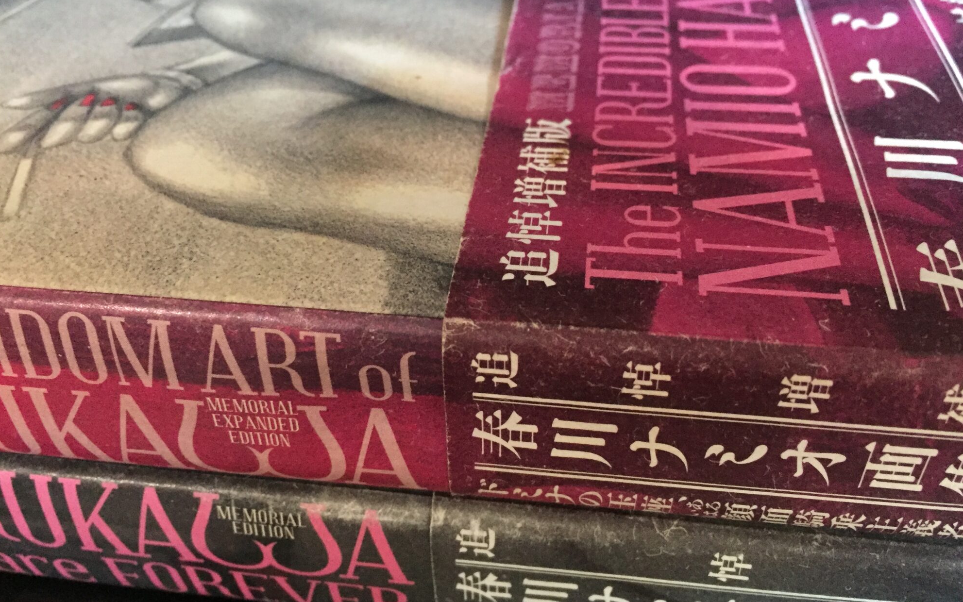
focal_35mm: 31
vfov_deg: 40.6
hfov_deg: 61.2
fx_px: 814
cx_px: 483
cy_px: 282
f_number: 2.2
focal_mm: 4.15
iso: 400
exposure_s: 1/17
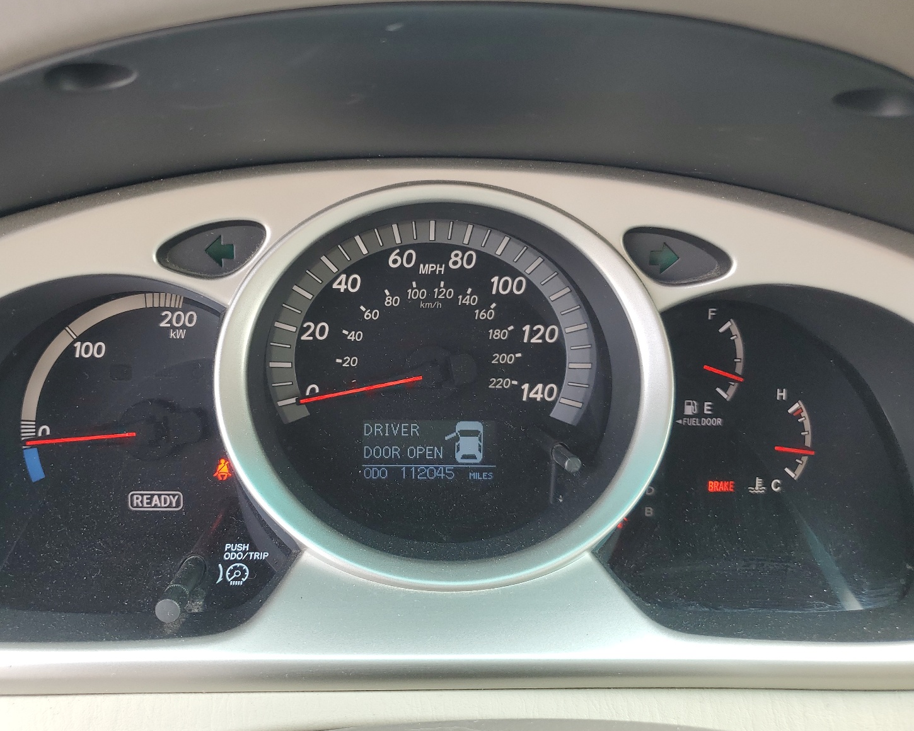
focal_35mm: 28
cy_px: 374
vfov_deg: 51.5
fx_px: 757
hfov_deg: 62.1
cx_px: 414
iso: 50
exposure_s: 1/127
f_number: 1.5
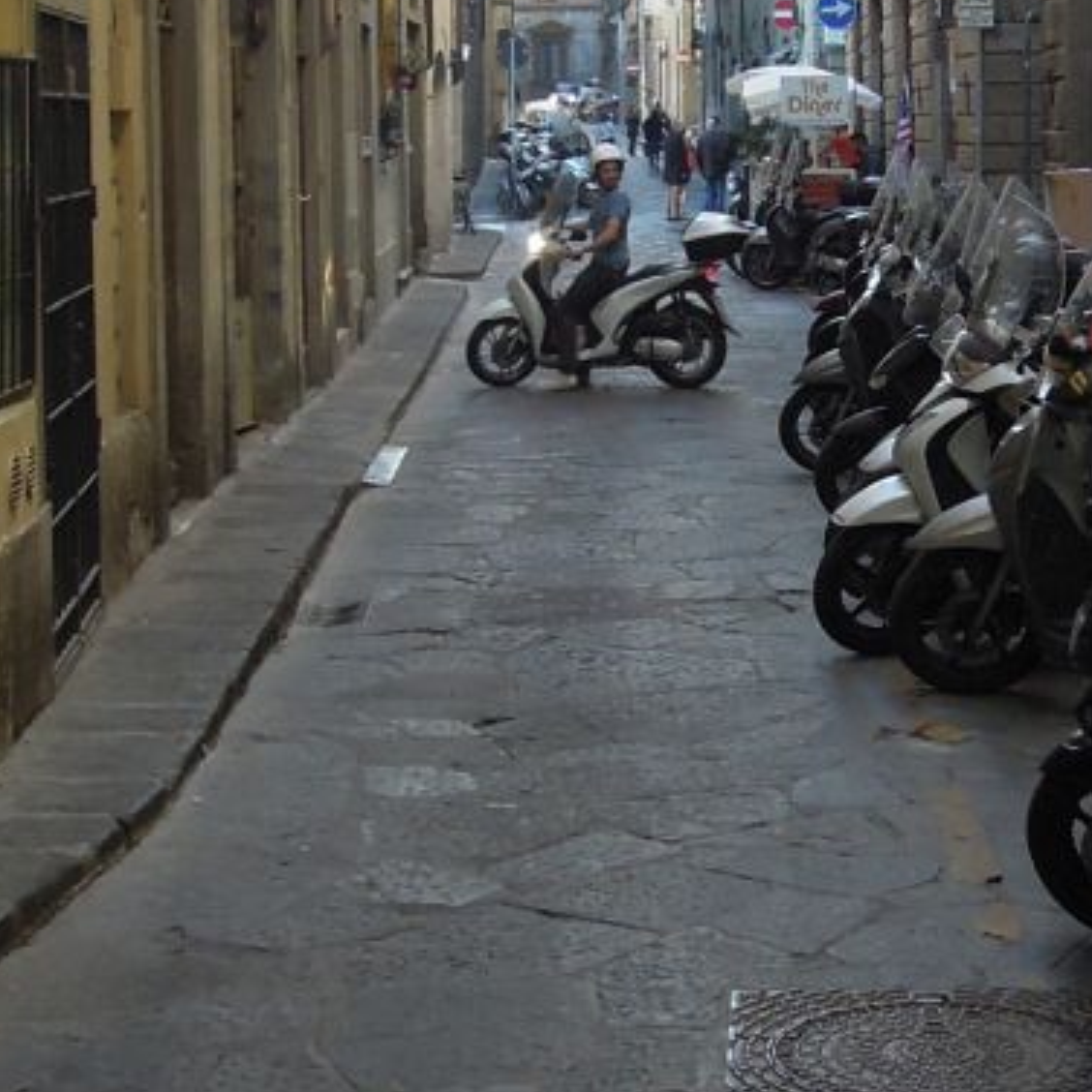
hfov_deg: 22.3
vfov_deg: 22.3
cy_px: 309
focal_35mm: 77
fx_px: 2748
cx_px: 775
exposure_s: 1/80
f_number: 2.8
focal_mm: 4.3
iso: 160
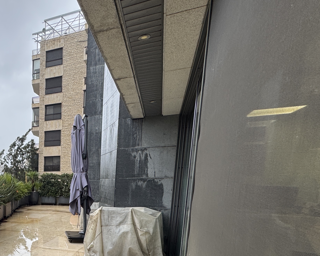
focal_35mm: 30
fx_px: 284
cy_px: 224
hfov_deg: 49.1
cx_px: 6
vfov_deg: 44.7
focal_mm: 2.22
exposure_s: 1/121
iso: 40
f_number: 2.2
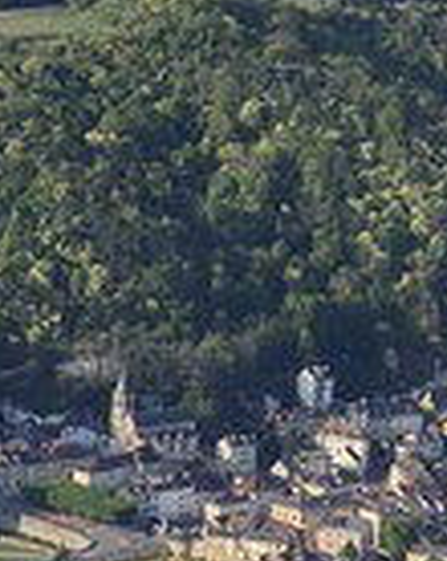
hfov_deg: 2.7
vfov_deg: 3.4
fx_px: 9497
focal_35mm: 573
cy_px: 362
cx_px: 228
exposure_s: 1/1250
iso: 400
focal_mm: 200
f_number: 5.6
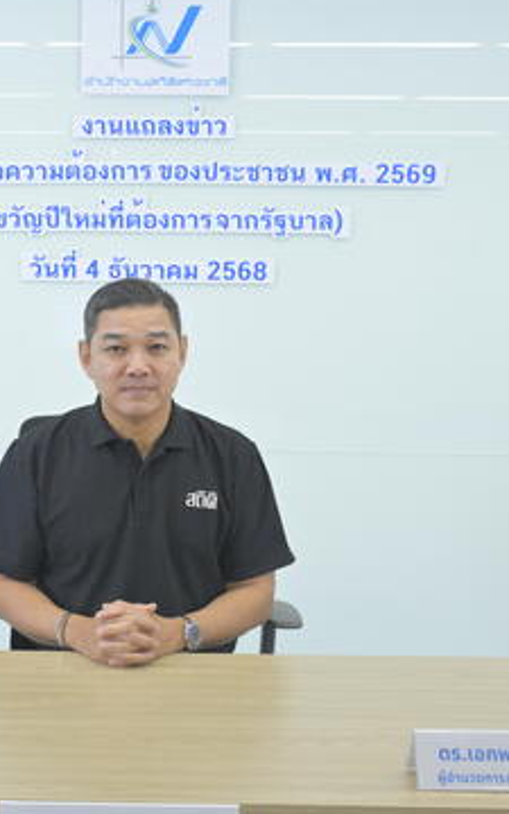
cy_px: 384
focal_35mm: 52
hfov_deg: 24.6
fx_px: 1151
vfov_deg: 39.0
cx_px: 118
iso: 3200
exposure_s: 1/160
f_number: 5.6
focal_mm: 30.5
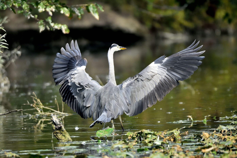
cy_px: 79
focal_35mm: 900
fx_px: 5925
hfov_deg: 2.3
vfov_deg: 1.5
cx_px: 118
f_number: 6.3
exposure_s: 1/1600
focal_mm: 600
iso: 1400
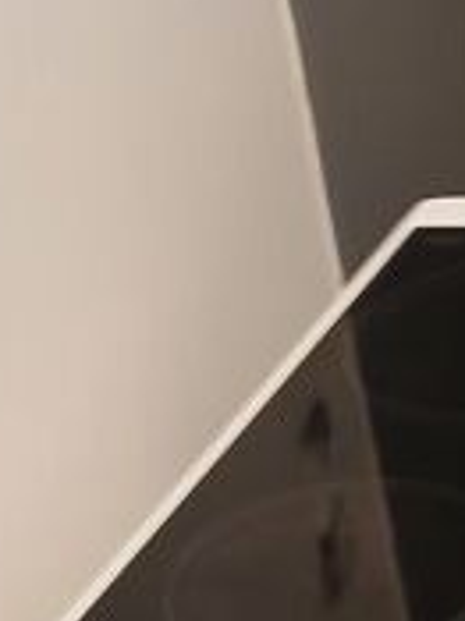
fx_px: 1704
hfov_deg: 15.1
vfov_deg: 19.3
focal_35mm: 95
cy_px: 766
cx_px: 515
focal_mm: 3.98
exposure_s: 1/25
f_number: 1.8
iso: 500
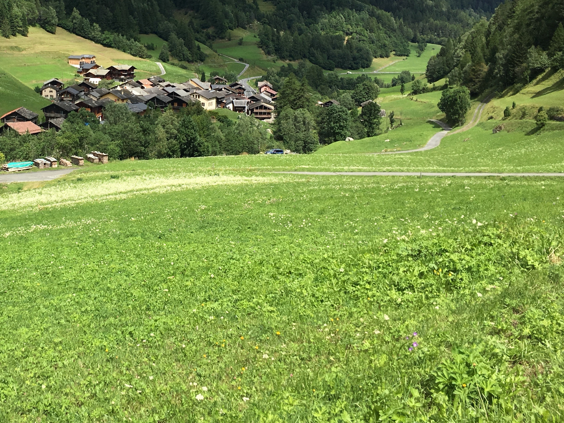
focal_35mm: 48
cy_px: 75
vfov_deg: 29.5
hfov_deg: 38.1
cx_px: 106
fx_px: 782
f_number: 2.2
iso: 25
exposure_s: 1/1399
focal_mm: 4.15
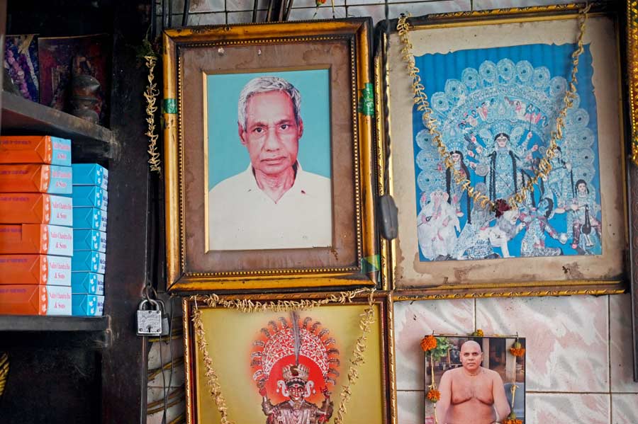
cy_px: 212
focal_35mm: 70
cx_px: 319
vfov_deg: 19.4
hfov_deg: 28.9
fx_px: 1240
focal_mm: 70
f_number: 4
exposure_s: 1/125
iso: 1600
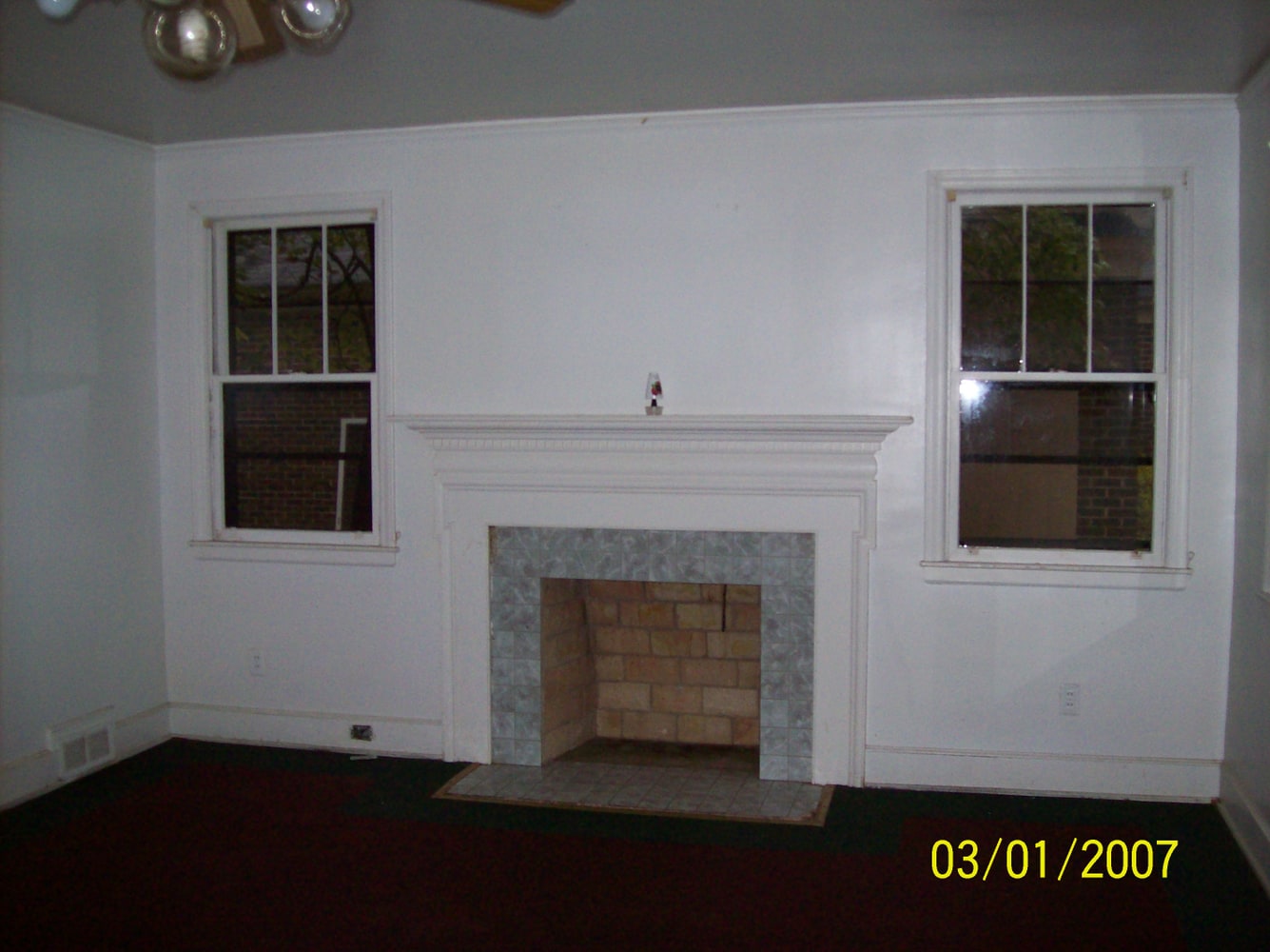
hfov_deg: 51.4
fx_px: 1320
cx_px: 635
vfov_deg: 39.6
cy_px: 476
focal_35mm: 36
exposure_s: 1/64
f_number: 2.7
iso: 200
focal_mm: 6
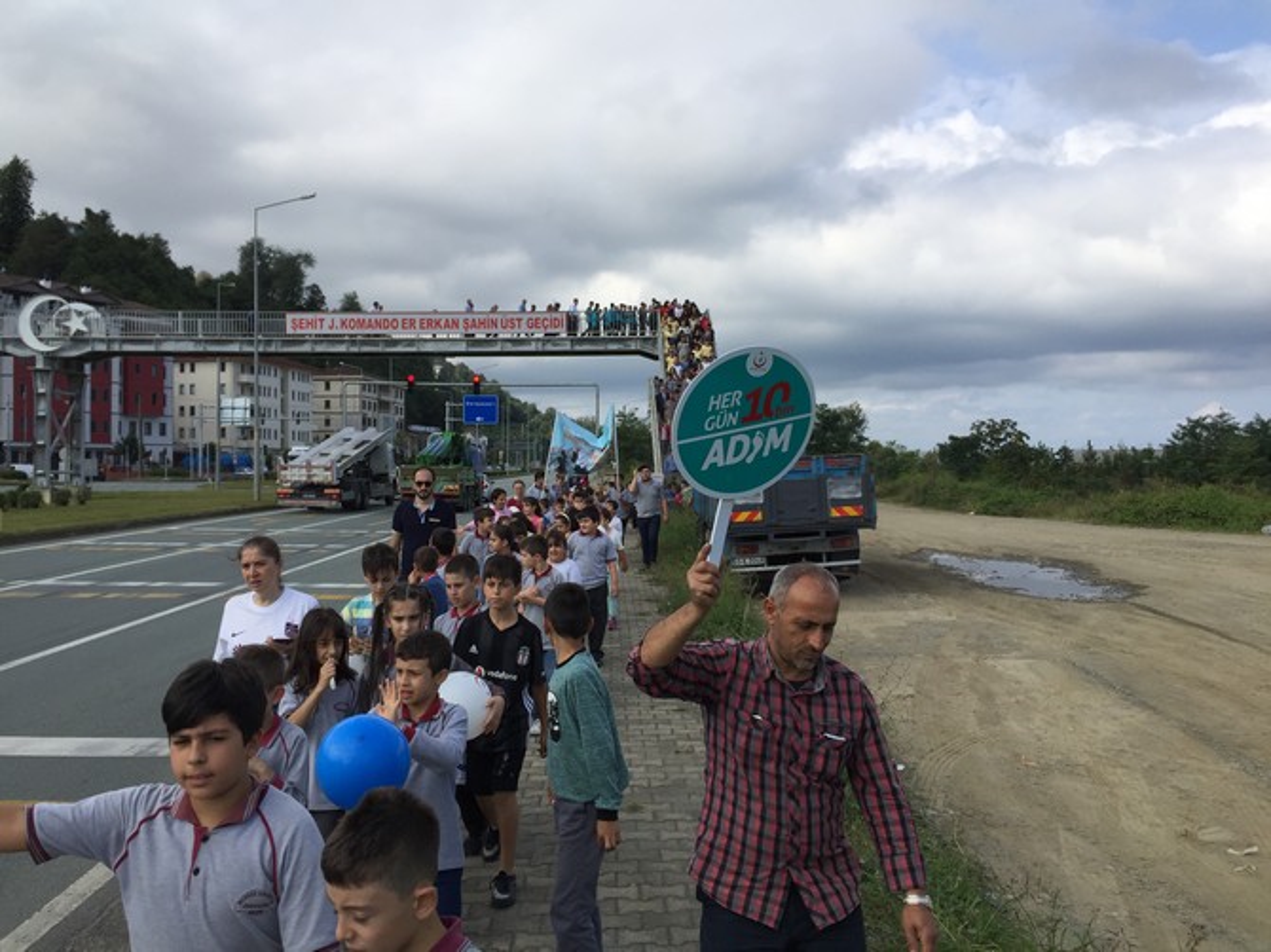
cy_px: 476
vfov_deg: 48.2
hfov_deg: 61.7
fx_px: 1064
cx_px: 636
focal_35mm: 29
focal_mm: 4.15
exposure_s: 1/1980
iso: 32
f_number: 2.2
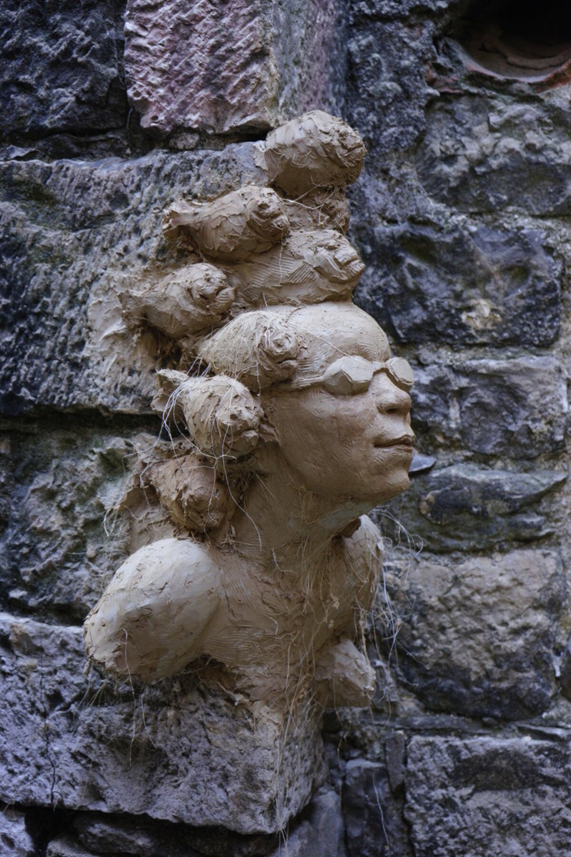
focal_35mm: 60
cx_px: 286
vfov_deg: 33.4
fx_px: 1427
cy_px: 428
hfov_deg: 22.6
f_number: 5.6
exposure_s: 1/80
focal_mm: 60
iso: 2000
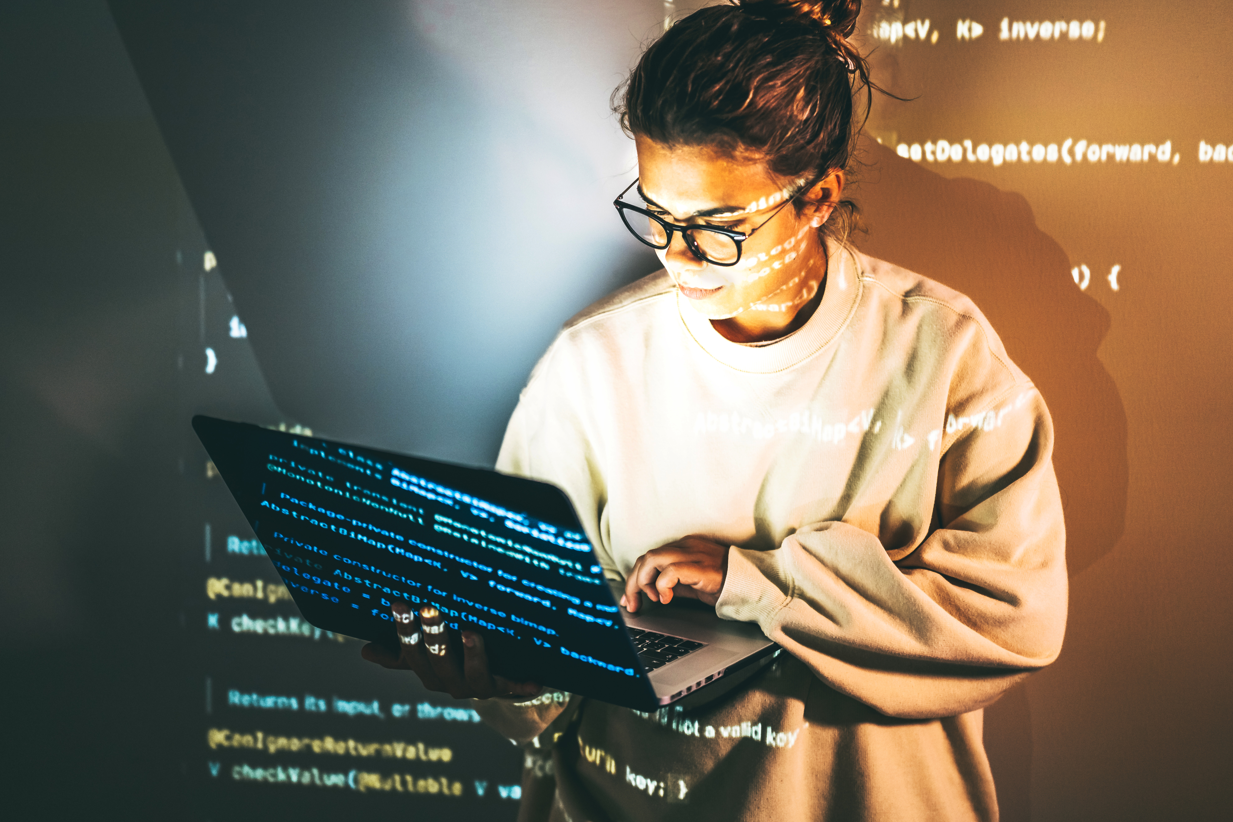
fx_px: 1918
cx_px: 622
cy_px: 415
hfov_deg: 35.6
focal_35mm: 56
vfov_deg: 24.2
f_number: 1.8
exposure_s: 1/125
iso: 1600
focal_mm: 55
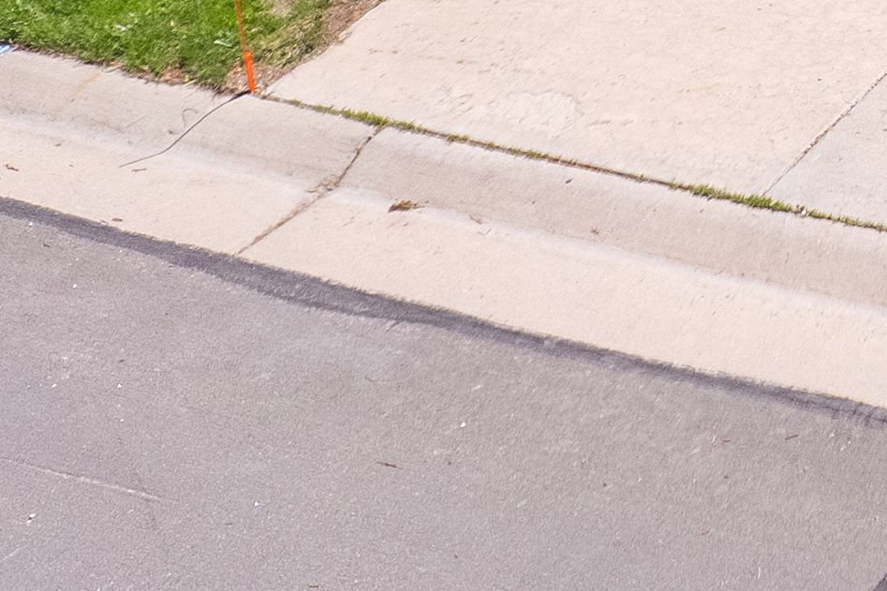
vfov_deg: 9.7
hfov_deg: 14.9
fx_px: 3128
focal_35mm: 127
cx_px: 1367
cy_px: -780
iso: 100
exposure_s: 1/1600
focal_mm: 8.38
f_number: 2.8
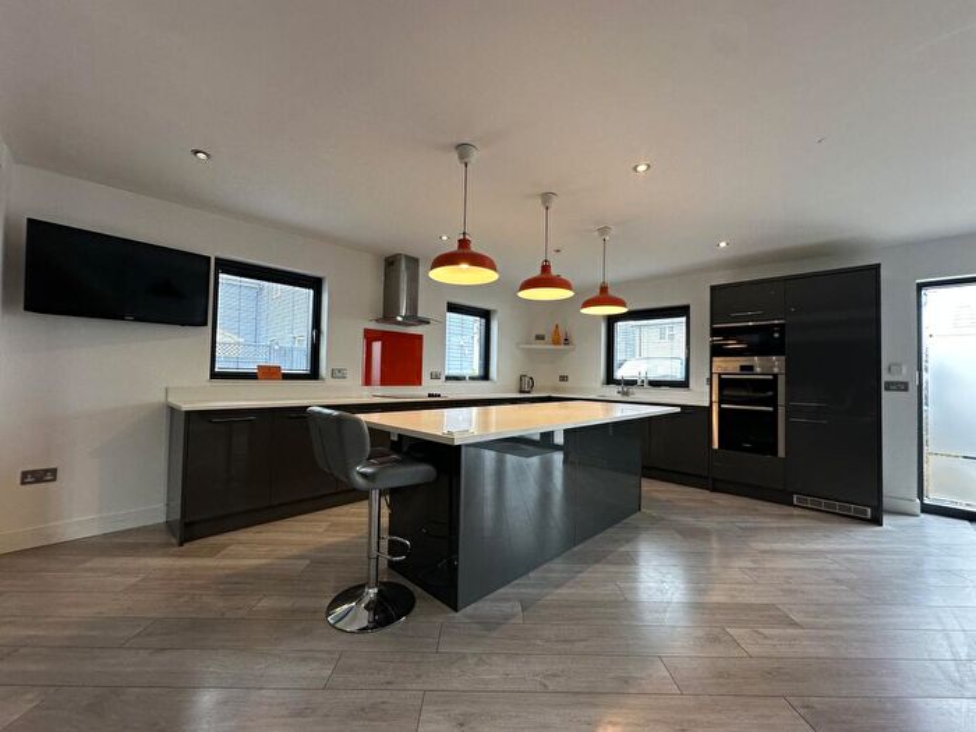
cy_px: 366
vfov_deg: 85.7
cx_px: 488
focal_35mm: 14
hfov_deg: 102.1
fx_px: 395
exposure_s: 1/107
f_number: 2.2
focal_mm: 2.22
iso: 125
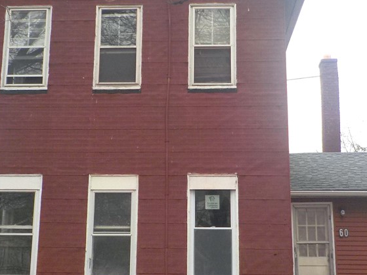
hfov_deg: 34.9
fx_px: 583
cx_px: 183
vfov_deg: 26.5
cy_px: 125
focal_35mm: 55
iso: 125
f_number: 3.3
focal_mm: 4.1
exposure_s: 1/200
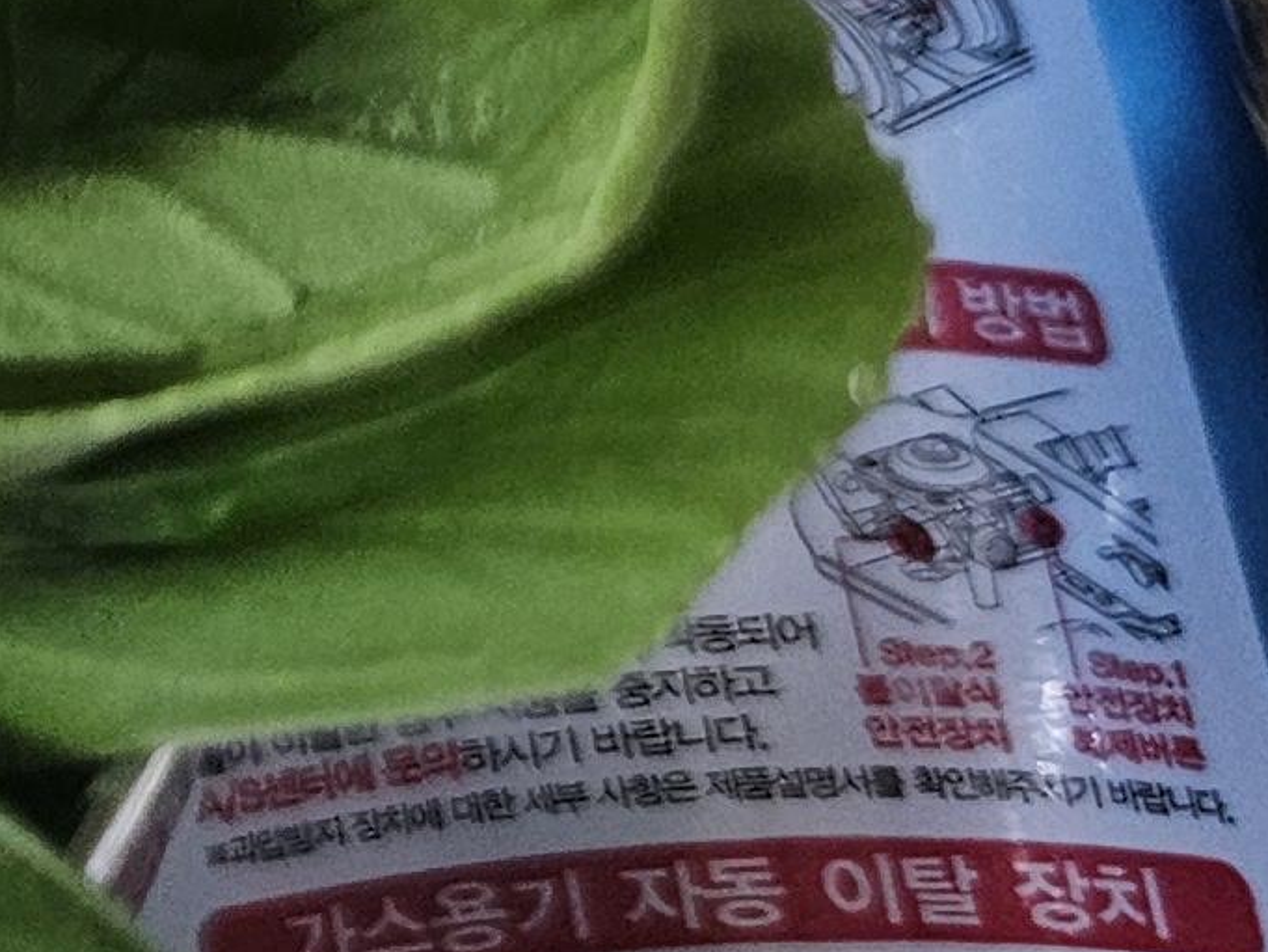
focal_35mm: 135
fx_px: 4946
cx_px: -2180
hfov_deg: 11.1
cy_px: -168
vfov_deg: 10.8
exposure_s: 1/120
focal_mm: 6.3
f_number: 1.7
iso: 250
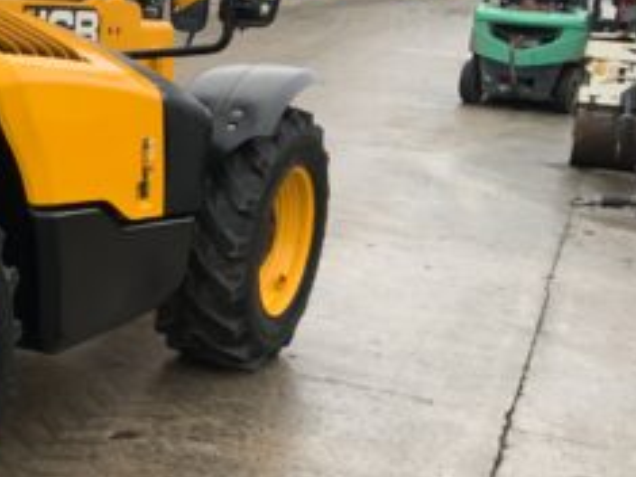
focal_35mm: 79
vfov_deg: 18.6
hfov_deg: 22.3
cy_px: 179
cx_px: -173
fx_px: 1451
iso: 64
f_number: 1.8
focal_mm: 3
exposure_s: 1/122
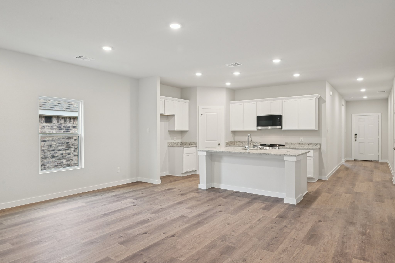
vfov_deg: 58.3
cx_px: 198
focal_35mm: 22
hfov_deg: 79.9
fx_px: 236
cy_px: 132
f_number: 8
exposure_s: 1/15
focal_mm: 21.5
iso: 400
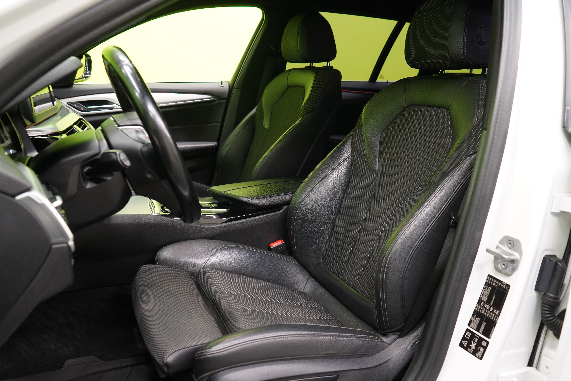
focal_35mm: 28
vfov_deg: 46.4
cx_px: 286
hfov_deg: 65.5
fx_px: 444
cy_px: 190
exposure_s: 1/20
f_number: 5
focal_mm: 28
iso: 1250
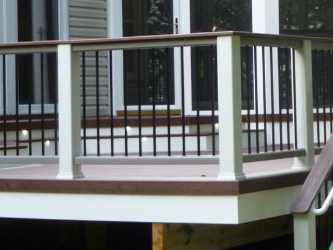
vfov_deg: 11.2
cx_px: 285
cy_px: 58
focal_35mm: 132
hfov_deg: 14.8
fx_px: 1270
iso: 200
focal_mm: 9.6
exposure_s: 1/30
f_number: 4
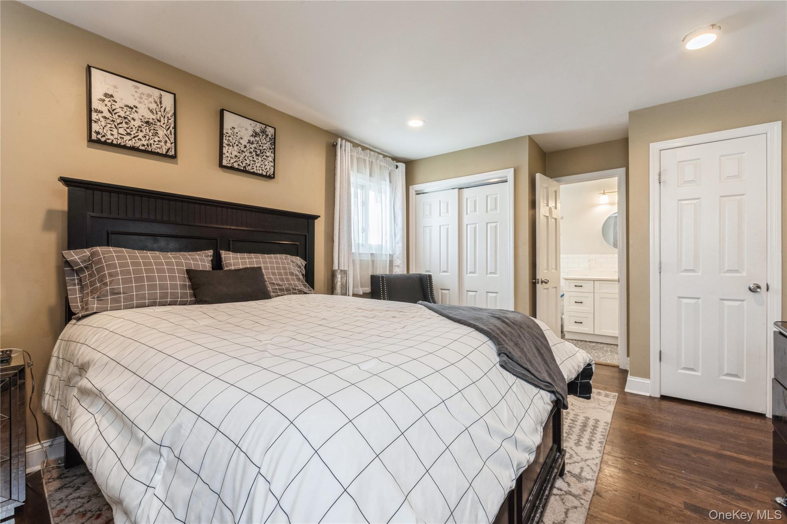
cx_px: 394
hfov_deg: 104.3
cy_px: 262
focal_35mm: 14
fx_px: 306
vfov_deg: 81.2
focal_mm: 14
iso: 400
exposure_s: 1/13
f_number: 11
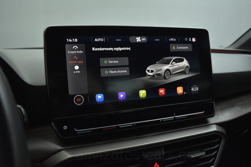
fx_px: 188
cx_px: 126
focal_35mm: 27
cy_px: 84
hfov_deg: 67.4
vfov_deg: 48.0
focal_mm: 18
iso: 1600
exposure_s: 1/100
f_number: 3.5
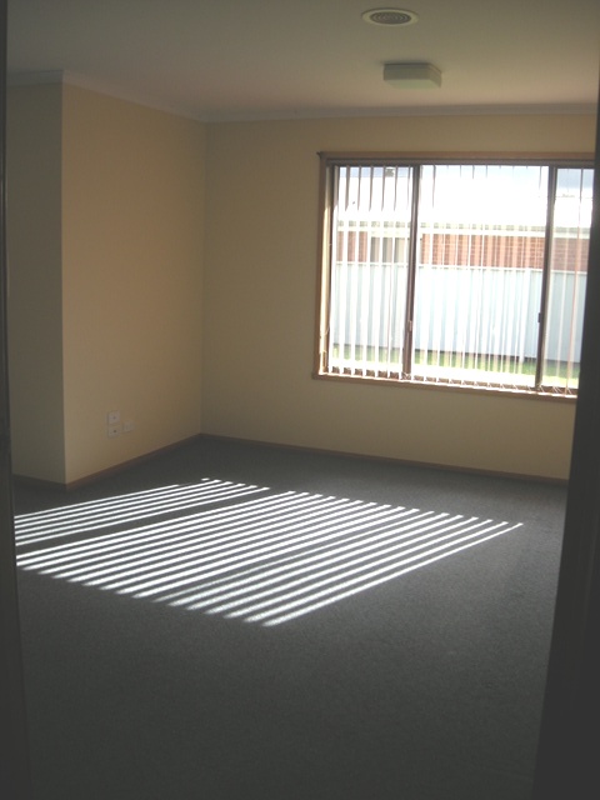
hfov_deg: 40.7
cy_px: 400
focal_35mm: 35
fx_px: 809
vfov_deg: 52.6
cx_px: 300
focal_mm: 5.7
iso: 50
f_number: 2.8
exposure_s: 1/182
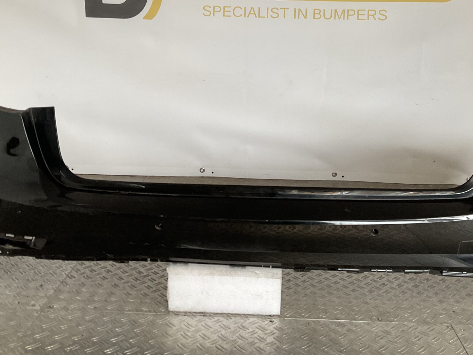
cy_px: 122
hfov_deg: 44.7
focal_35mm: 42
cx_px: 270
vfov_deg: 34.1
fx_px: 574
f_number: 1.8
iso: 50
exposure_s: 1/60
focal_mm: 3
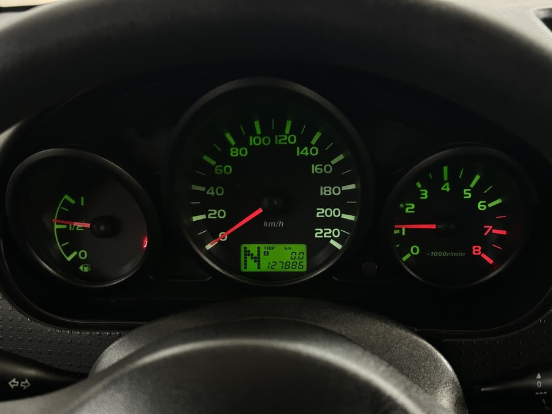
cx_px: 276
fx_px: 765
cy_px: 207
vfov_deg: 30.3
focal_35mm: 48
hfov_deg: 39.7
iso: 250
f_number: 1.78
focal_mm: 6.86
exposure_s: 1/33
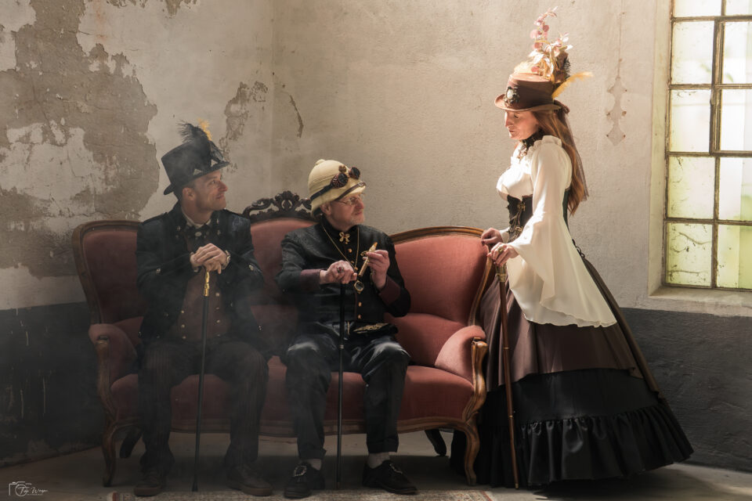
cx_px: 376
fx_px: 1713
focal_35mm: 82
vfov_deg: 16.7
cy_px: 250
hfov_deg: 24.8
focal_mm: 55
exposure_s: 1/100
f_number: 9
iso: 2000
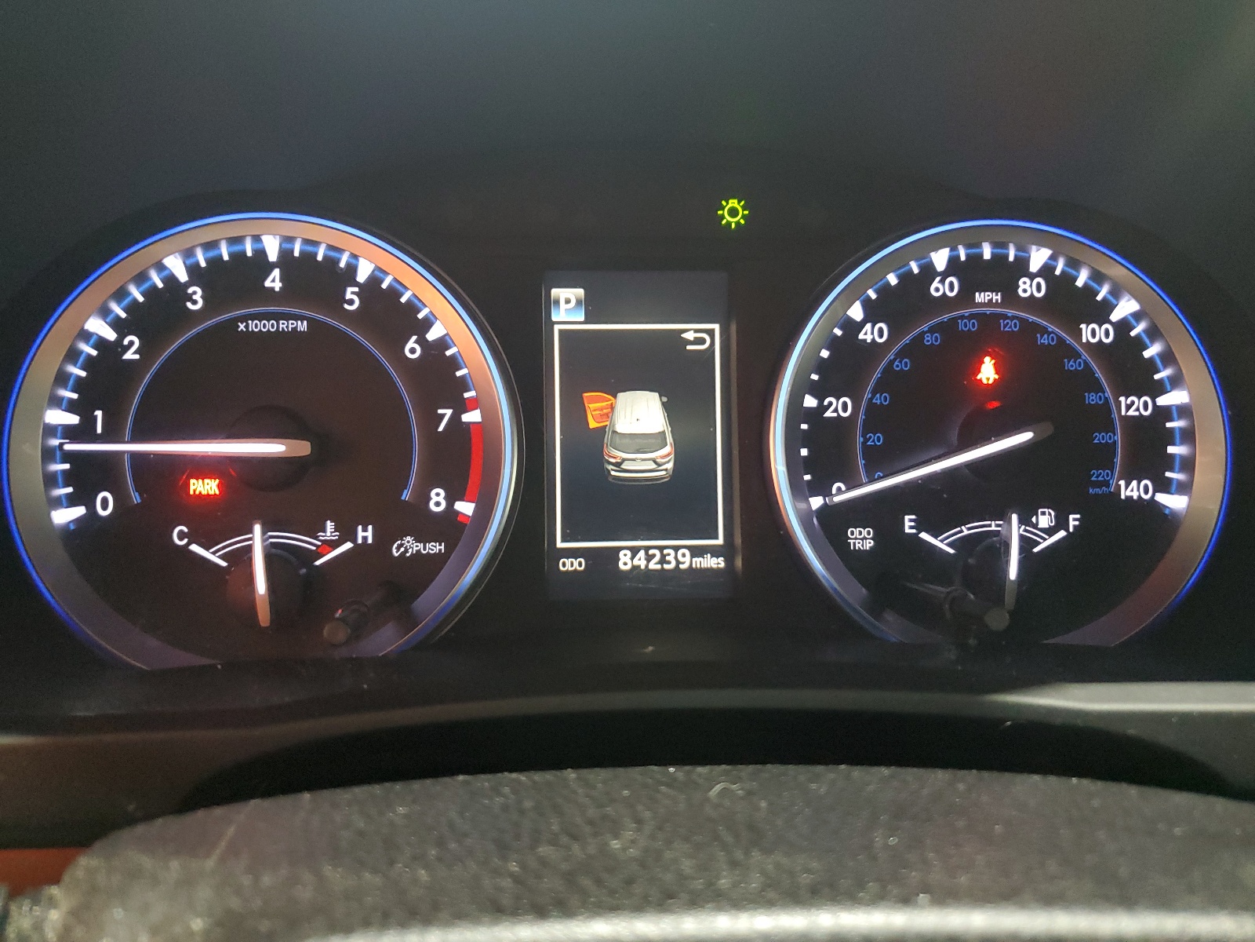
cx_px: 628
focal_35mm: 26
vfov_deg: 53.1
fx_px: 943
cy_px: 471
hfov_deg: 67.3
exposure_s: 1/15
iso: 338
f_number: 1.5
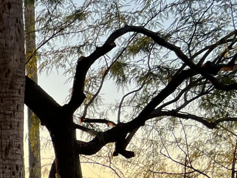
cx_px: -199
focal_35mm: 106
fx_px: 726
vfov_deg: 13.8
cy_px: 168
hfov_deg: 15.7
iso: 50
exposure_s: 1/468
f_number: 1.5
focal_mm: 5.7
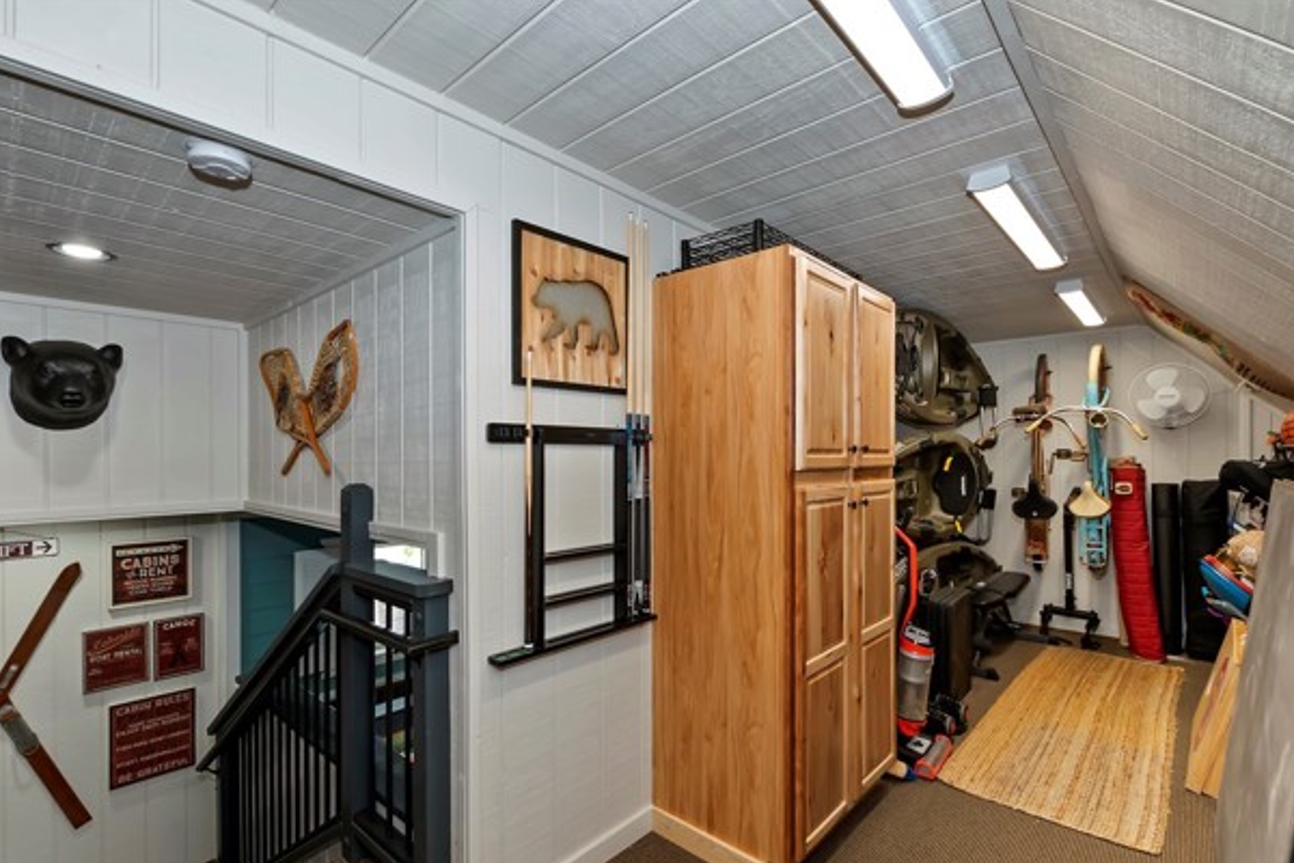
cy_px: 456
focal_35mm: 16
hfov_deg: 96.7
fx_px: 575
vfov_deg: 73.7
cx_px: 666
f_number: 8
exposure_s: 1/30
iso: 400
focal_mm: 10
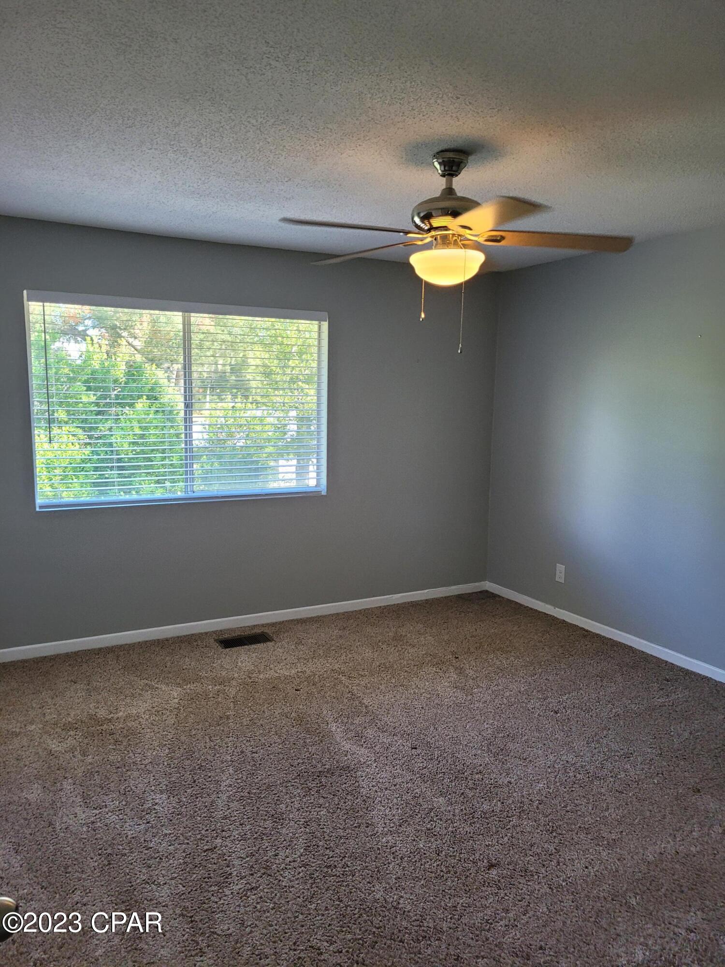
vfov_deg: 67.3
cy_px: 484
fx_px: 726
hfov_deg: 53.1
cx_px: 362
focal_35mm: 26
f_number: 1.8
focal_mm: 5.4
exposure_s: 1/120
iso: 160
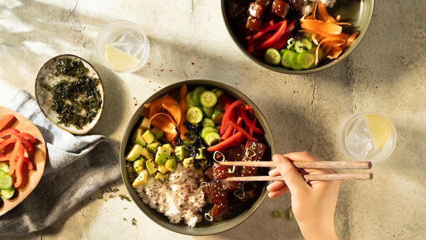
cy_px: 131
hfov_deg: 39.2
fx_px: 599
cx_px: 212
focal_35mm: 53
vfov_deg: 22.6
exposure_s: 1/40
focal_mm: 50
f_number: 11
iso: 640
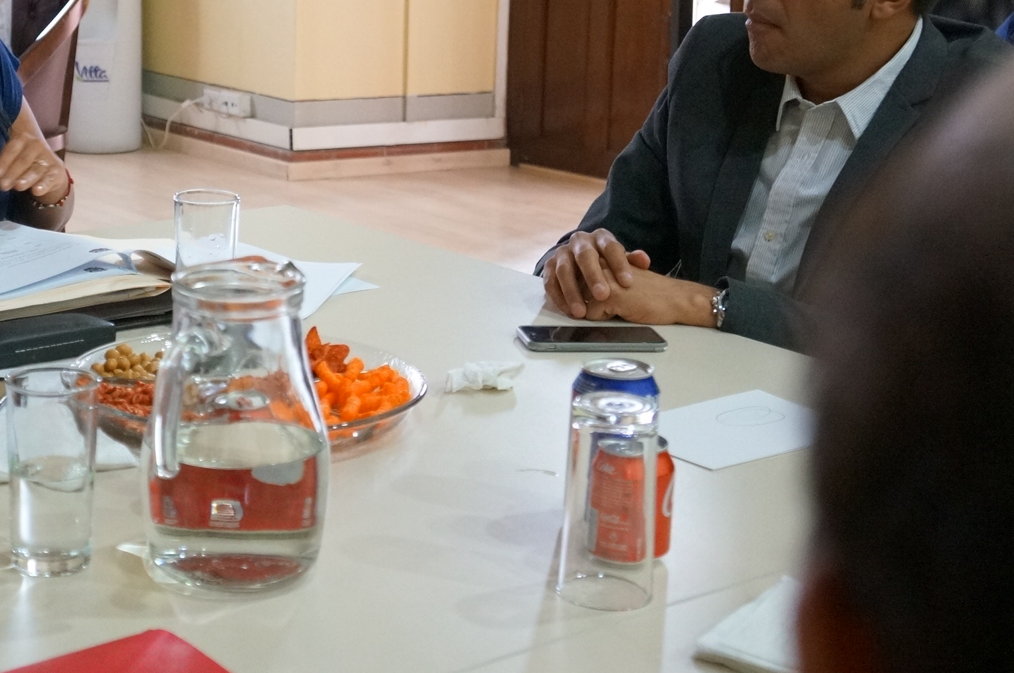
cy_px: 249
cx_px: 211
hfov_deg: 28.4
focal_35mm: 70
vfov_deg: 19.4
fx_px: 1963
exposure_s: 1/100
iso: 3200
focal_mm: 29
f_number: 4
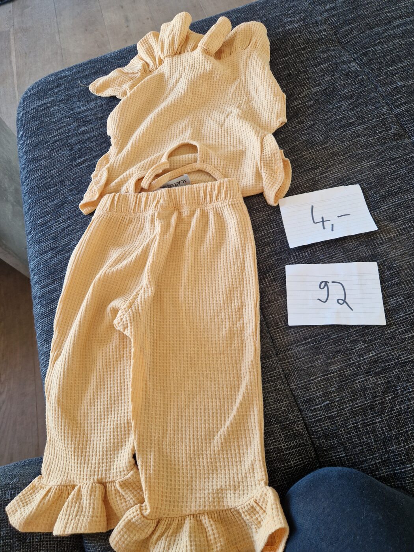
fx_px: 367
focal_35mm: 23
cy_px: 276
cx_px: 207
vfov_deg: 73.9
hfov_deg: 58.9
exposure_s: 1/100
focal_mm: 5.4
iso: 50
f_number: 1.8
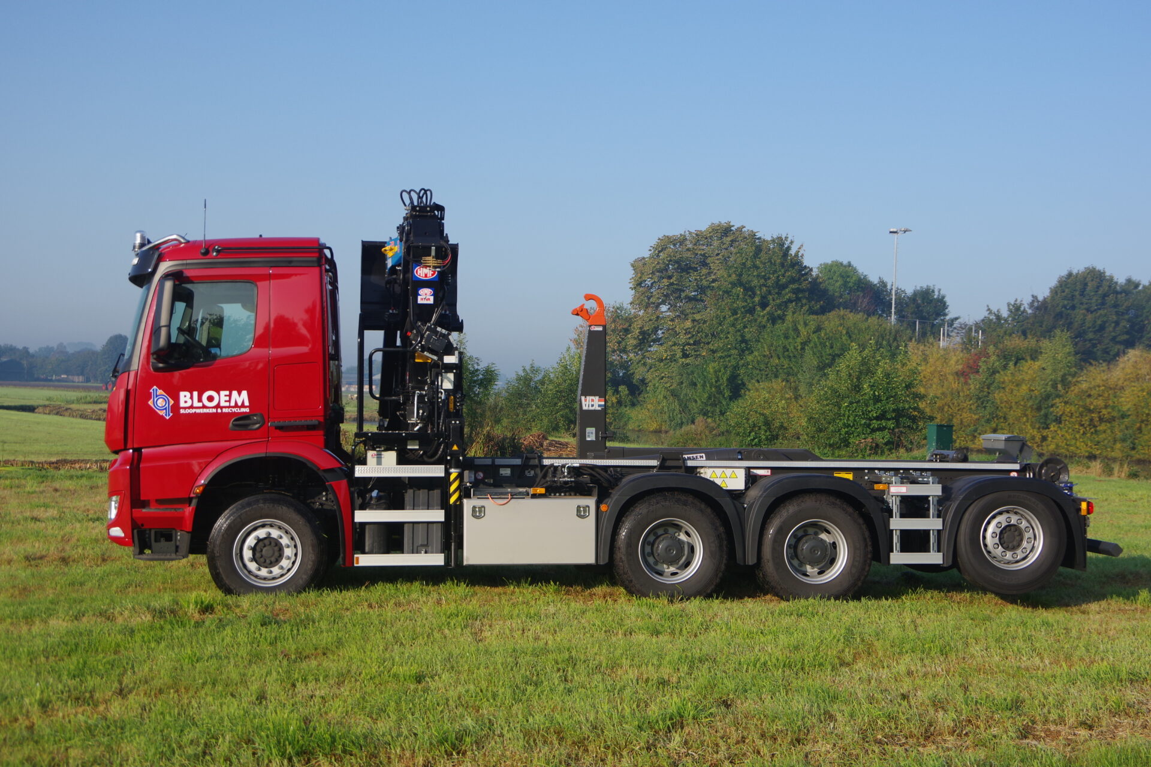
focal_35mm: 46
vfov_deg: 29.2
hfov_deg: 42.7
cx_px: 576
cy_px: 384
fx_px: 1471
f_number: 5
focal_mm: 31
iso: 200
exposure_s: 1/640
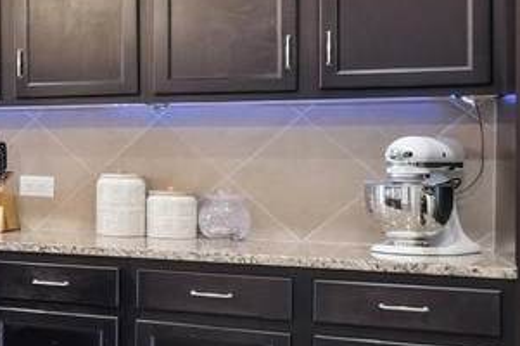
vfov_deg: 19.9
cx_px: -463
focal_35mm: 68
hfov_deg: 19.8
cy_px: 135
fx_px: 981
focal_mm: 16
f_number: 10
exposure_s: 1/500
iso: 5000
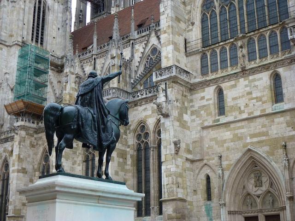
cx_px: 148
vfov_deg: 28.6
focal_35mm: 51
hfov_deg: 37.5
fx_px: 435
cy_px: 110
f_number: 4.1
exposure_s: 1/200
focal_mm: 8.7
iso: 100
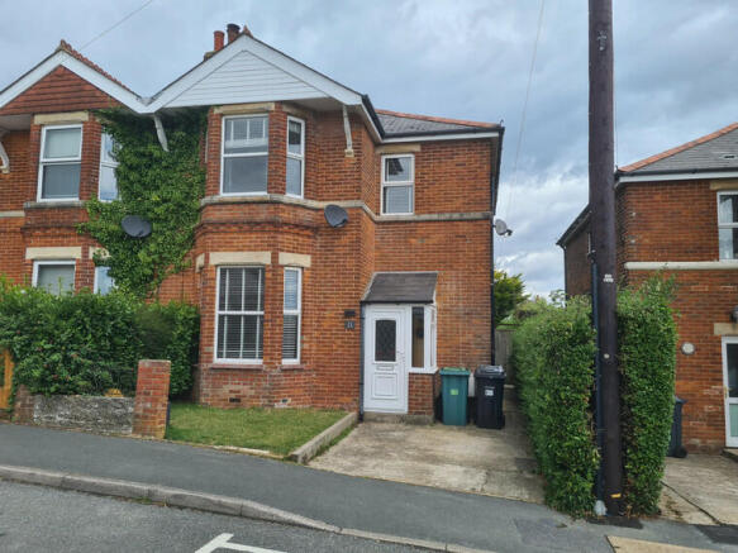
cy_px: 276
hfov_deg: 67.3
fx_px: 554
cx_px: 369
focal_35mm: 26
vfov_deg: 53.0
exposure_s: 1/1236
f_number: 1.8
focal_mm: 5.4
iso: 50
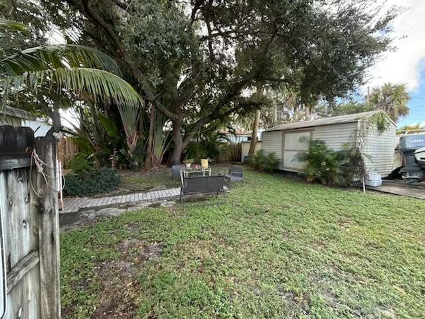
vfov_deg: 85.7
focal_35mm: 14
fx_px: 172
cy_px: 160
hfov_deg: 102.1
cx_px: 212
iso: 64
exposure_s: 1/106
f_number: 2.2
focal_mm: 2.22
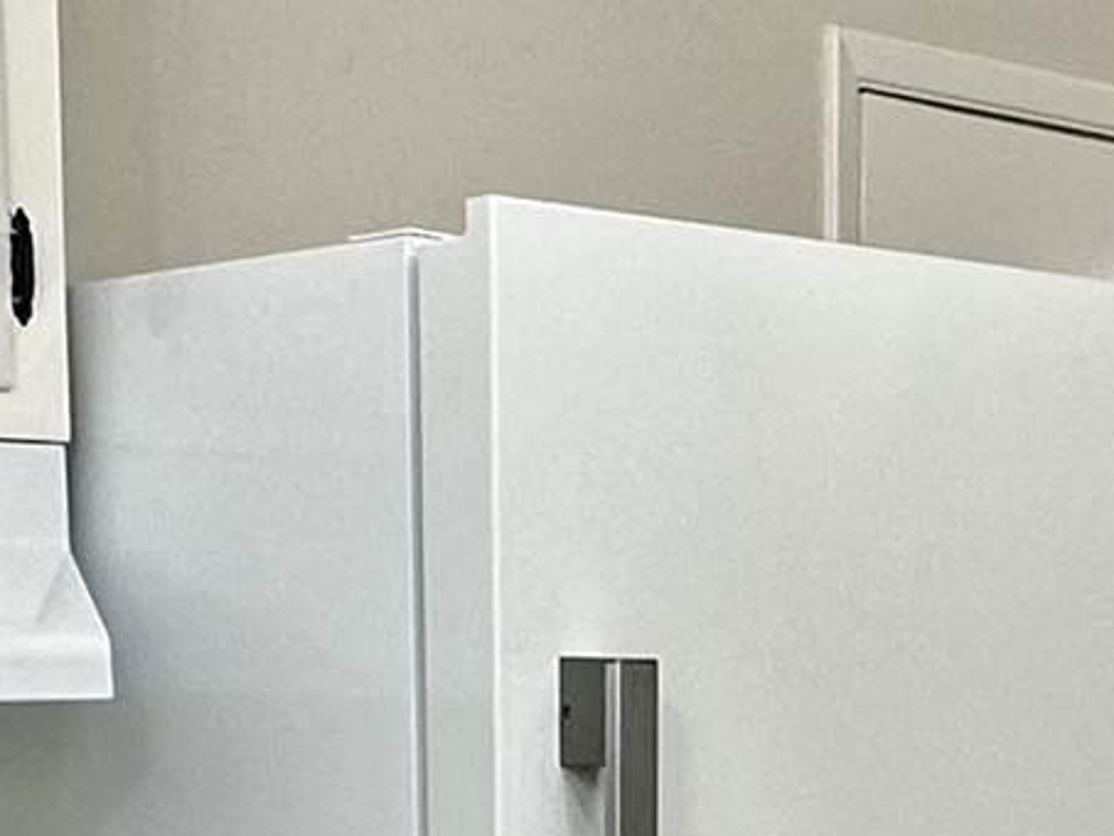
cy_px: 1180
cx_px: 836
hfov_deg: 20.5
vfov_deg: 14.7
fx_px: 3058
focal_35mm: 95
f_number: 2.2
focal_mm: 2.22
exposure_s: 1/120
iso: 125
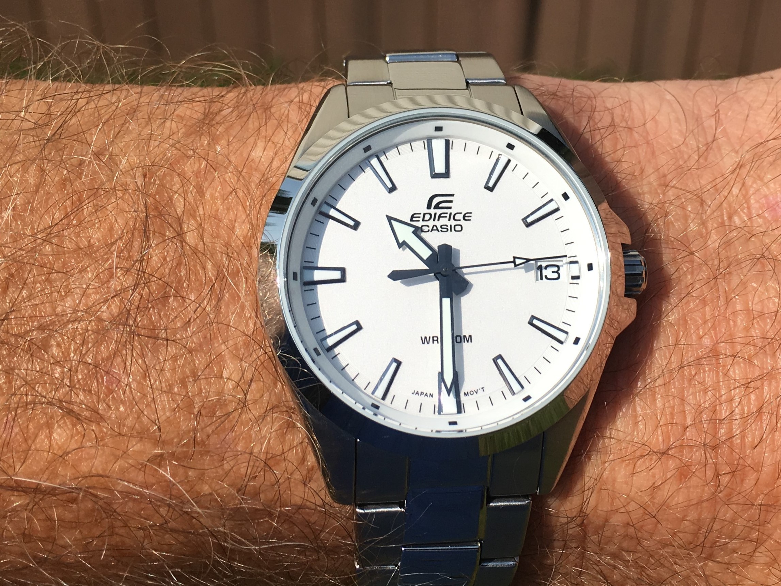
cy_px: 293
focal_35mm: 29
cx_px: 390
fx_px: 654
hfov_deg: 61.6
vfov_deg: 48.2
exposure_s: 1/2653
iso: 25
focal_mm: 4.15
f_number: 2.2
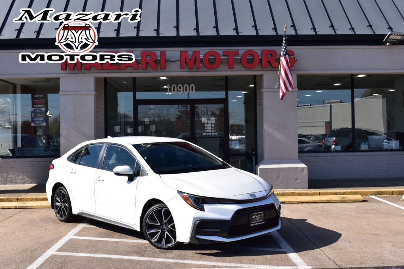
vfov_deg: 30.8
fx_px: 488
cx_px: 202
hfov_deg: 45.0
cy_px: 134
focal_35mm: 44
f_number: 11
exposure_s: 1/500
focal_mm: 29
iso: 360
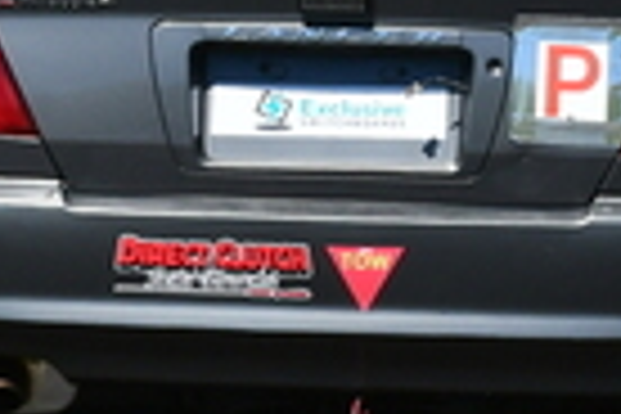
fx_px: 45036
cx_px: 144
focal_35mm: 2611
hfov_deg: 0.8
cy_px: -151
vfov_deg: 0.5
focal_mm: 300
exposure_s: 1/640
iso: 500
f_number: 13
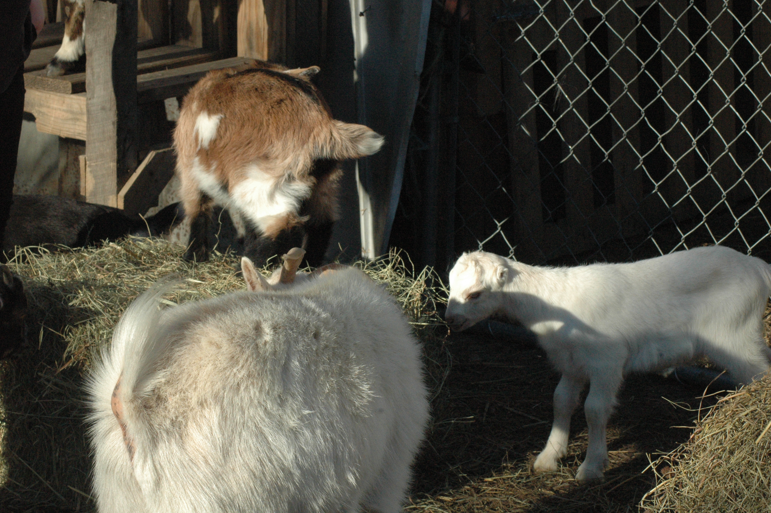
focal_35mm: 106
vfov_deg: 12.9
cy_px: 255
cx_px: 383
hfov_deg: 19.3
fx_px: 2268
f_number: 13
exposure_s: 1/640
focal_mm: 70
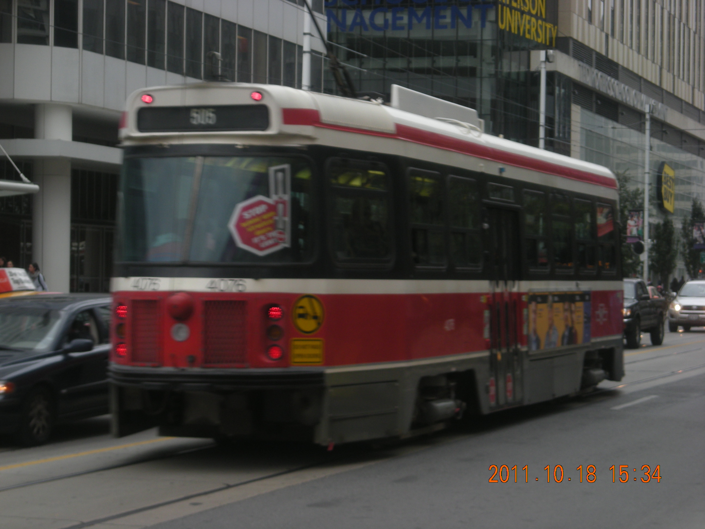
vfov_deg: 14.1
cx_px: 352
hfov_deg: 18.7
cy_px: 264
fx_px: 2138
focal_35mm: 105
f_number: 4.7
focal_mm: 17.1
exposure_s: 1/73.4
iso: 64
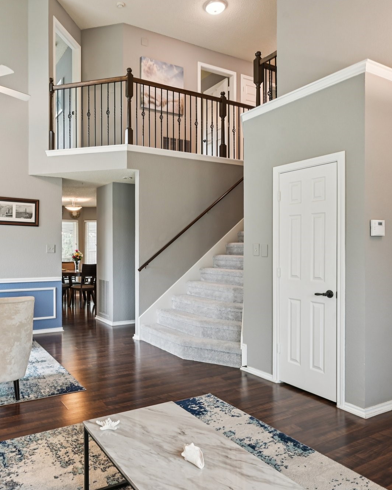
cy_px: 246
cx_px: 141
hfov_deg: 54.1
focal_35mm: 26
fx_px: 377
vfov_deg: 66.0
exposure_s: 1/15
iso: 400
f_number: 8
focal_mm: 18
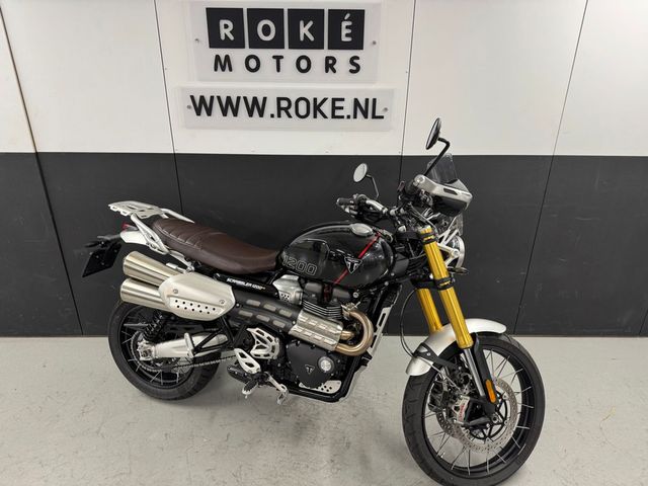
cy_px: 243
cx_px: 324
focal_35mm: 24
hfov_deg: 71.6
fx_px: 449
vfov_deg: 56.8
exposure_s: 1/100
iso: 200
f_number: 1.78
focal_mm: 6.76
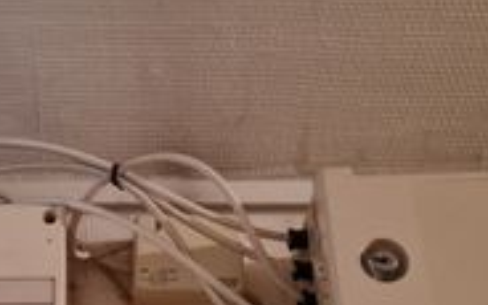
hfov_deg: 33.1
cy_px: 297
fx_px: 798
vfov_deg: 21.0
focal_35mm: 60
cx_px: 106
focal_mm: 5.4
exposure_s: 1/25
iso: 640
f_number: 1.8
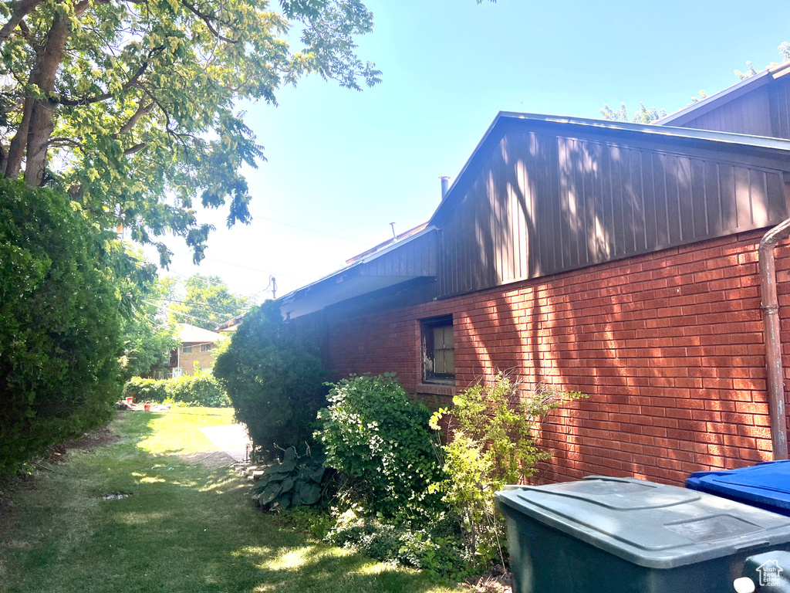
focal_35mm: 26
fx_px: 593
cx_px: 395
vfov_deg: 53.1
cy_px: 296
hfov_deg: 67.3
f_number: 1.5
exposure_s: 1/1326
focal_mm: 5.7
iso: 50
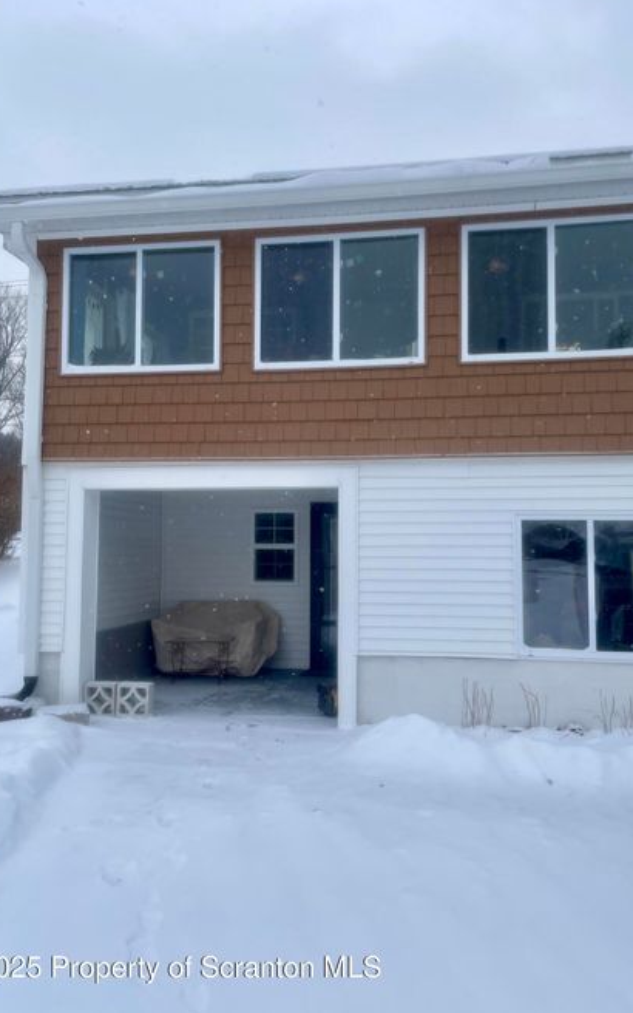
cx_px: 340
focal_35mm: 28
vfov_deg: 66.5
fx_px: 773
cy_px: 500
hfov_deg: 44.5
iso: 32
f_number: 1.6
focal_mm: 4.2
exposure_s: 1/2053
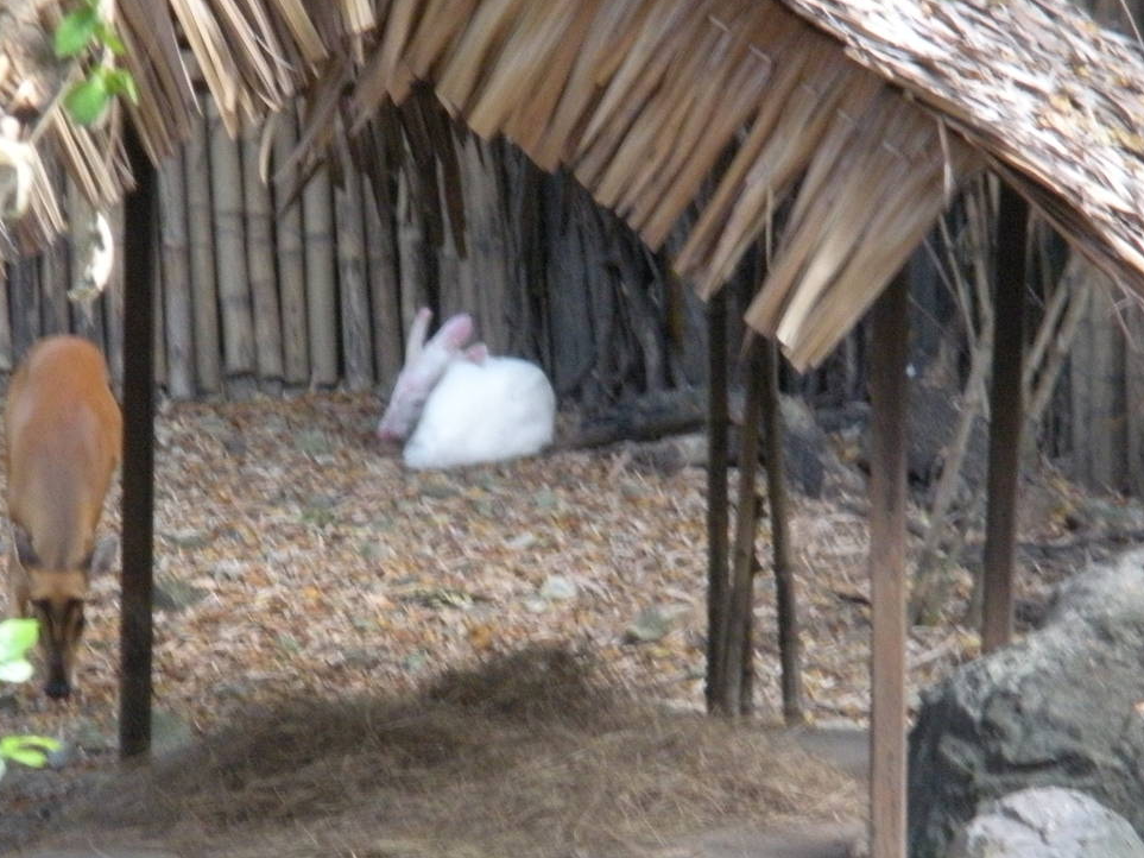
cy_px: 498
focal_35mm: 299
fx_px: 9880
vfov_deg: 5.0
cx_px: 447
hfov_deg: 6.6
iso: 400
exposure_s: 1/40.6
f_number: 5.6
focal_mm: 31.5
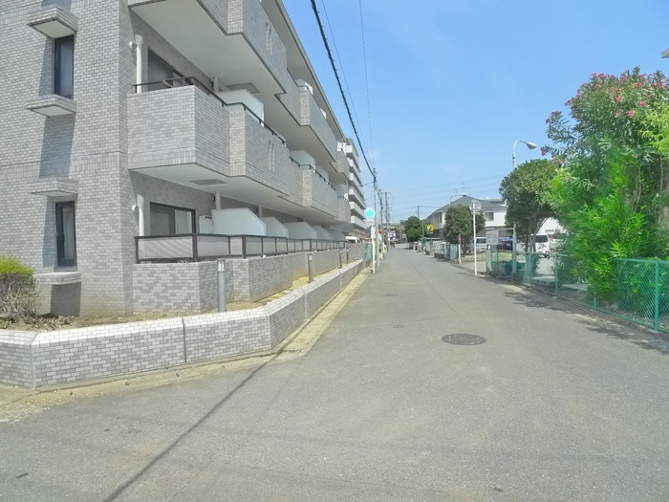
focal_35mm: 24
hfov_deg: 71.6
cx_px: 334
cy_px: 251
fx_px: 464
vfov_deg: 56.8
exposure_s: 1/1000
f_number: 4
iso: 400
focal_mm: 5.1
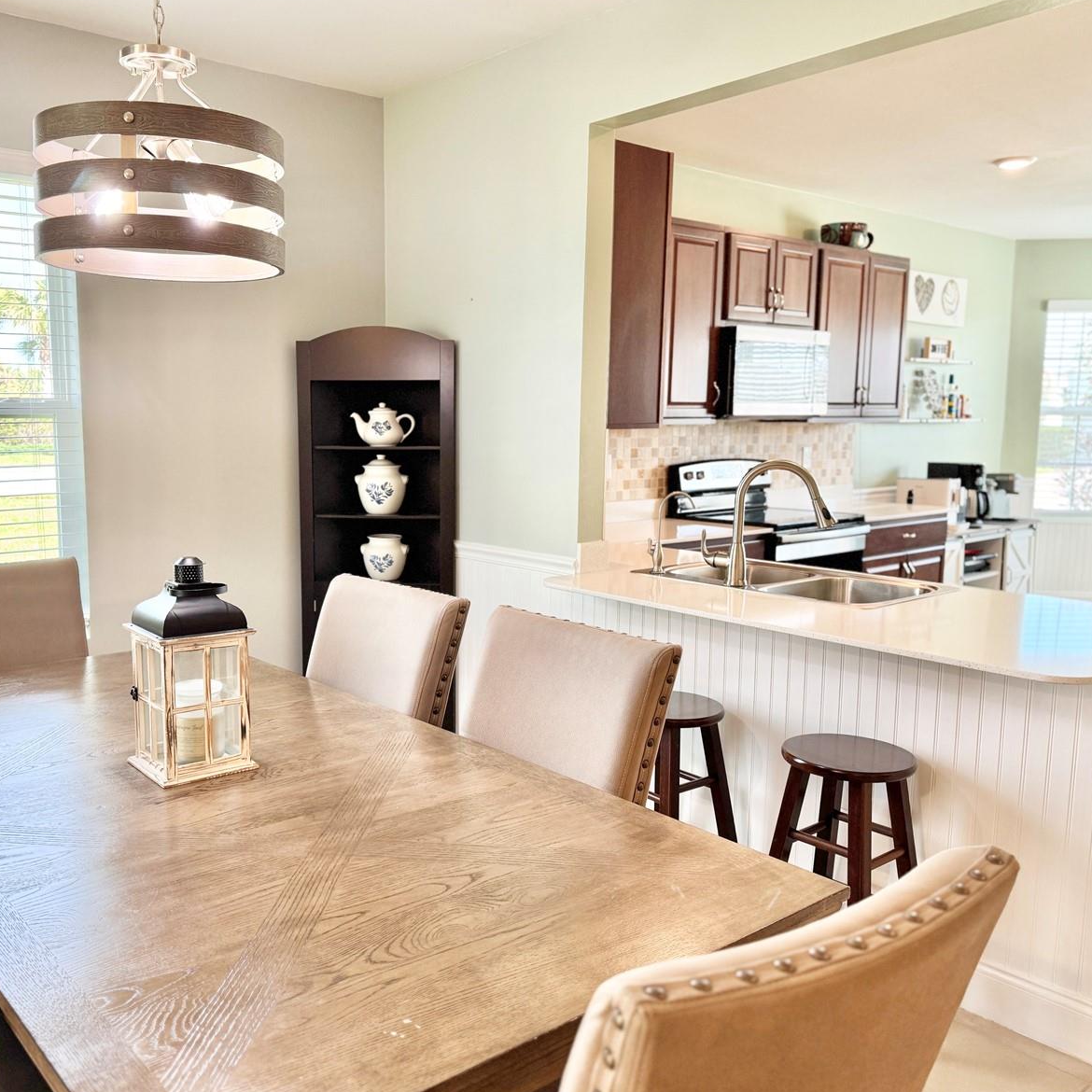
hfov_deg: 55.2
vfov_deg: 55.6
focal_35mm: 29
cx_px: 441
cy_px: 552
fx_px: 1035
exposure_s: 1/60
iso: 125
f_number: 1.78
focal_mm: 6.76
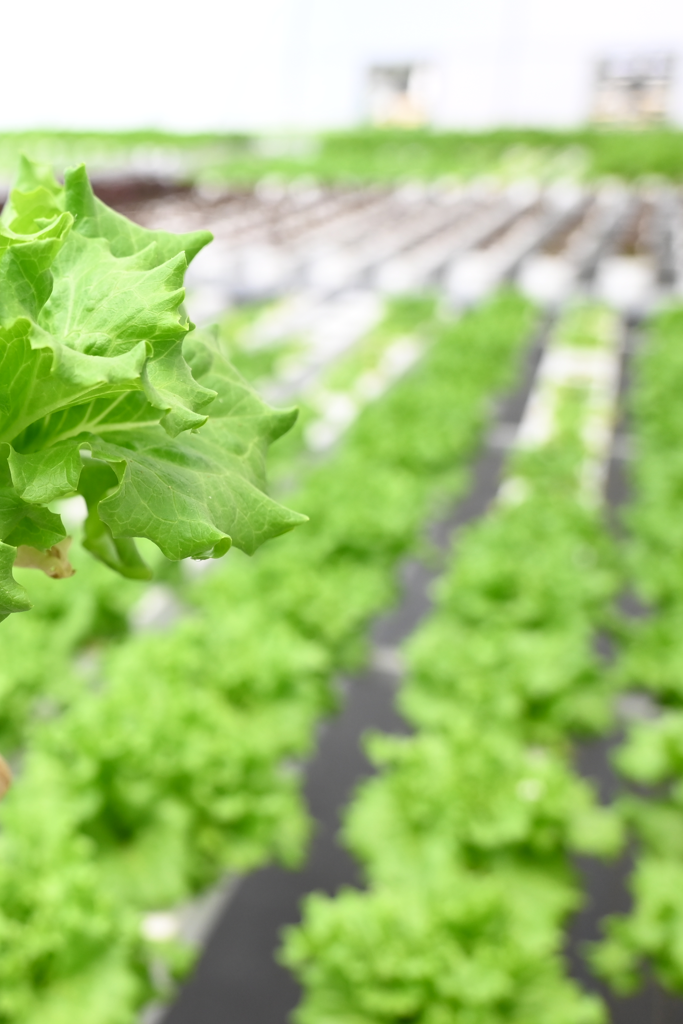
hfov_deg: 27.4
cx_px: -63
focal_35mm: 45
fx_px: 1280
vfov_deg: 43.6
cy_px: 512
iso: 640
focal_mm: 30
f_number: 5
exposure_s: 1/640
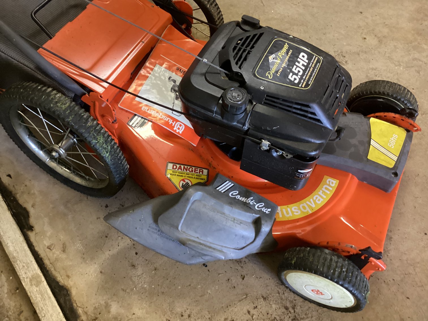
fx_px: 383
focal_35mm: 31
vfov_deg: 45.4
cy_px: 160
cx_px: 214
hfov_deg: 58.3
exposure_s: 1/25
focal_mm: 3.3
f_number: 2.4
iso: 500
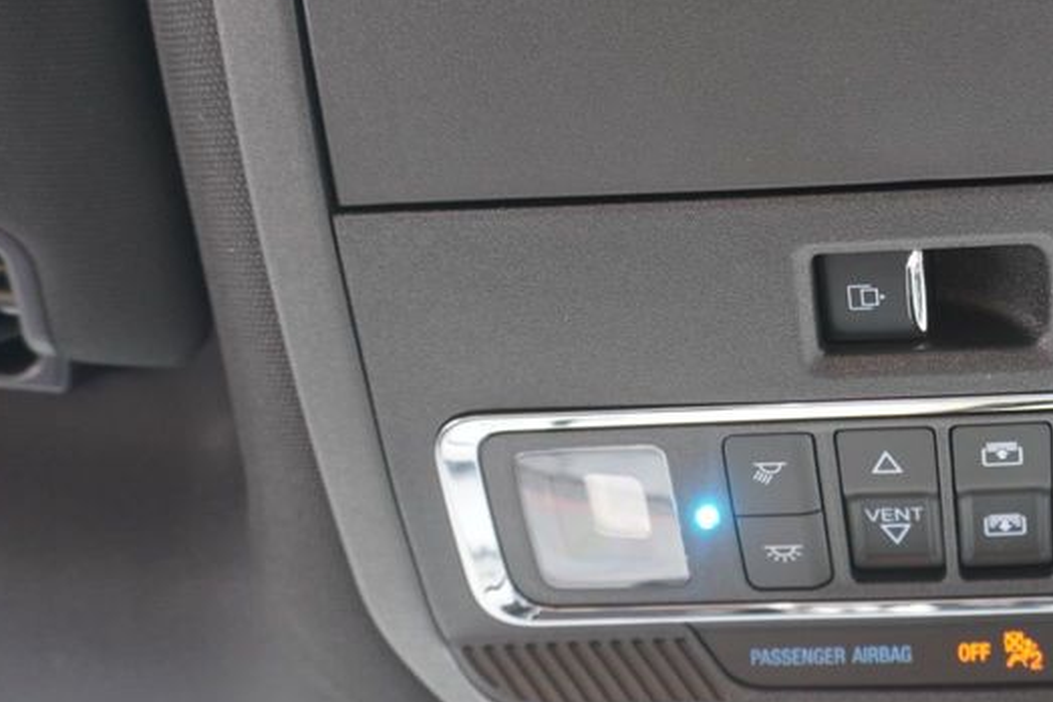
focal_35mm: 47
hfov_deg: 39.8
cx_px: 878
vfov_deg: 28.5
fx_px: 1375
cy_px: 237
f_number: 4
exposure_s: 1/60
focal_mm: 16
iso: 640
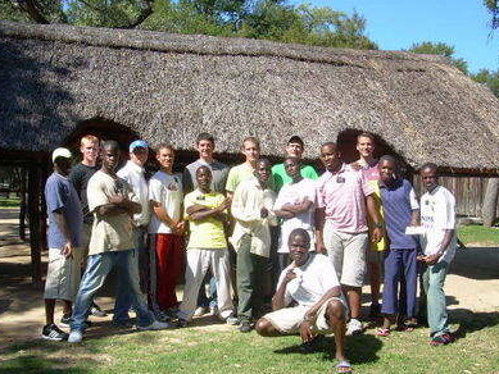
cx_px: 232
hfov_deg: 42.9
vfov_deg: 32.9
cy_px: 204
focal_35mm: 44
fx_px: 634
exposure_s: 1/250
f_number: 4.6
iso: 50
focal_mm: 6.3
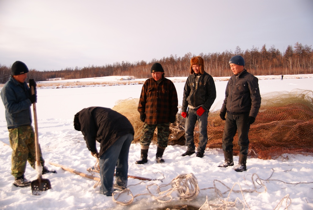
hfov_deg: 46.4
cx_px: 156
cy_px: 105
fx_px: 366
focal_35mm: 42
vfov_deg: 32.0
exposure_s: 1/500
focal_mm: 28
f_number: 4
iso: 100
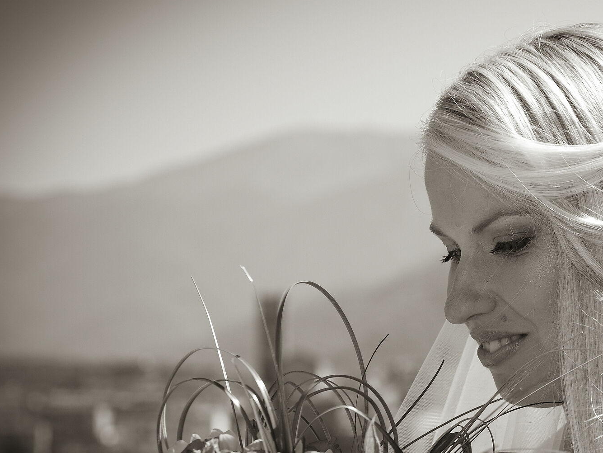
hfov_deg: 16.2
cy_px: 353
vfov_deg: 12.2
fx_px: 2108
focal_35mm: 121
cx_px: 480
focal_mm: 70
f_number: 5.6
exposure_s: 1/3200
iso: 1800
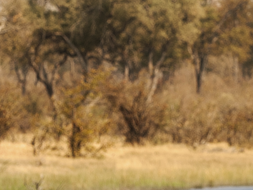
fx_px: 5681
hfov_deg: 2.6
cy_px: 77
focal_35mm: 777
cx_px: 201
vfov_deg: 1.9
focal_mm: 160
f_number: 6.7
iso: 200
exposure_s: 1/500
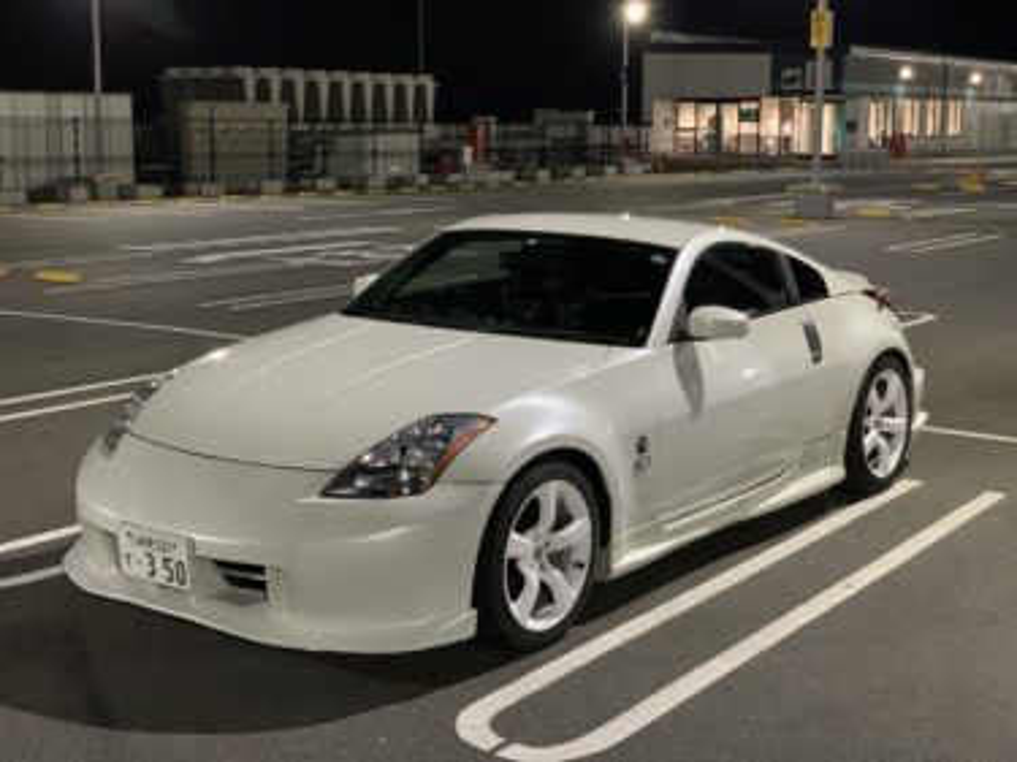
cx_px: 508
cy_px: 381
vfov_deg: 28.0
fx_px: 1527
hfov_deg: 36.8
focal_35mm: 52
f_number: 2.4
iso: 500
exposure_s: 1/25
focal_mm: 6
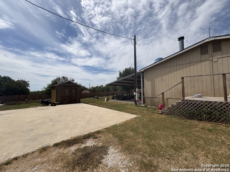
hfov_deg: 102.1
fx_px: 93
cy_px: 86
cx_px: 115
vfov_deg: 85.7
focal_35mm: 14
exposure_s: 1/4630
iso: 50
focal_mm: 2.22
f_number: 2.2
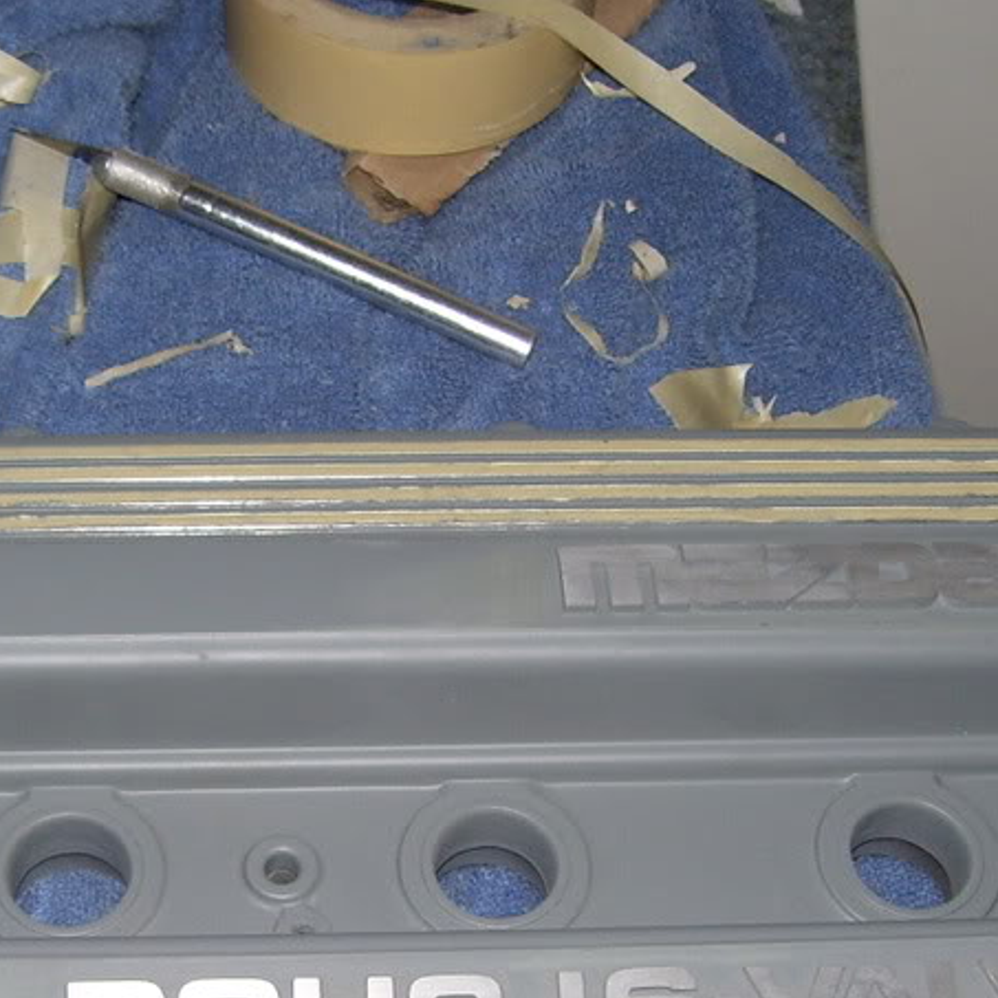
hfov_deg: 23.7
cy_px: 685
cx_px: 227
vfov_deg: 23.9
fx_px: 2349
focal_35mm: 72
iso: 80
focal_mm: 6
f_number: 2.7
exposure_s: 1/60
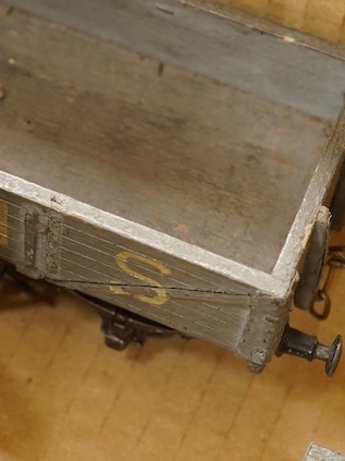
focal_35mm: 115
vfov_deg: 17.1
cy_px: 141
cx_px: 117
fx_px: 1529
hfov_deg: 12.9
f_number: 5.6
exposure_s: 1/80
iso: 2500
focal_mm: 30
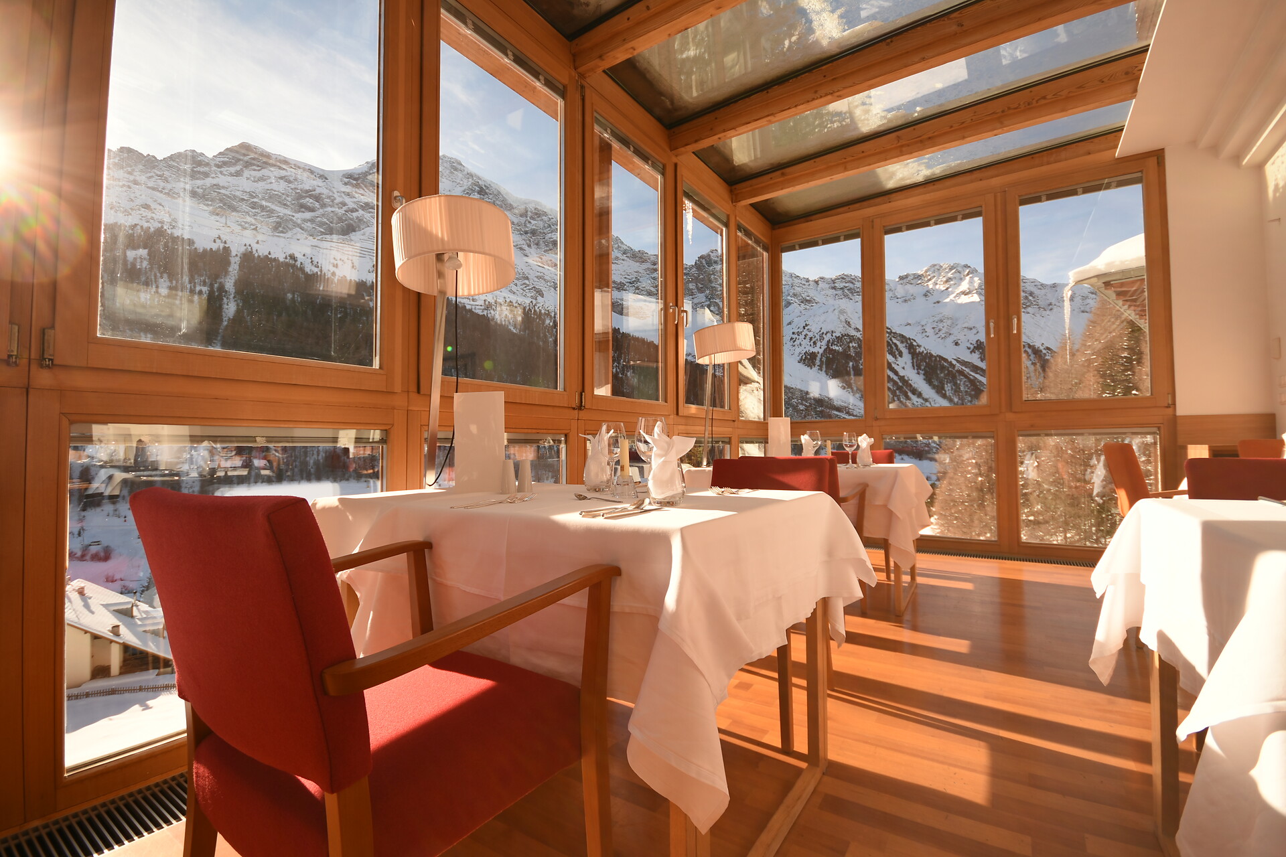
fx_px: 536
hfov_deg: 100.4
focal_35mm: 15
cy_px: 428
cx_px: 643
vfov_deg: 77.3
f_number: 5.6
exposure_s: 1/320
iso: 100
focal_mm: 10
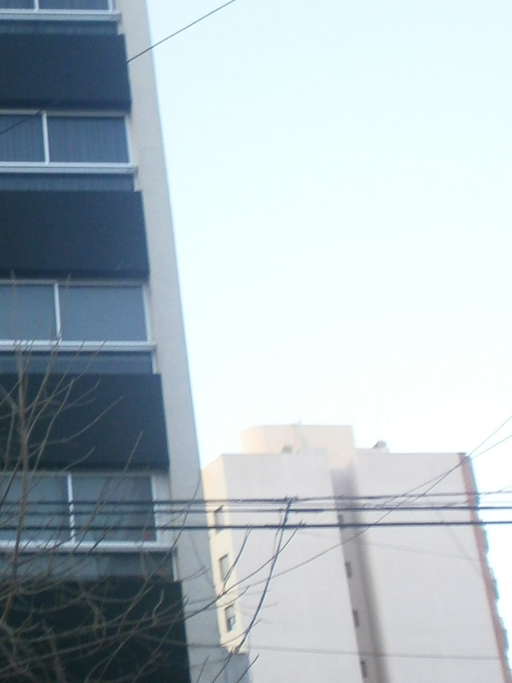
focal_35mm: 71
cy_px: 295
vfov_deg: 27.4
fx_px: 1400
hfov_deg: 19.3
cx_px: -128
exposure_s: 1/30
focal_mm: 4.8
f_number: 2.9
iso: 125
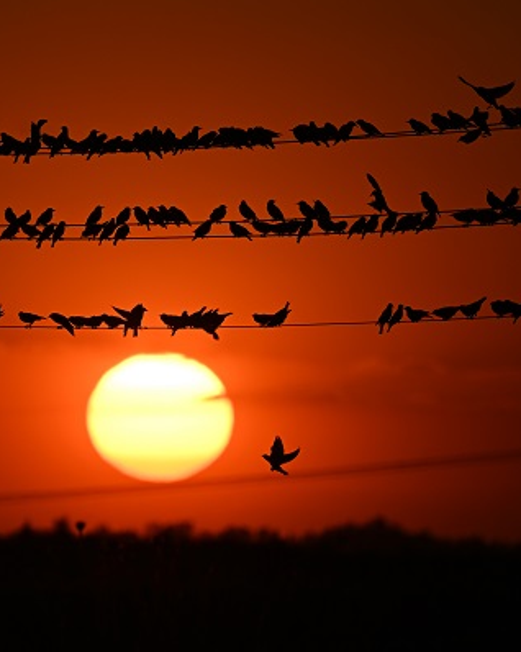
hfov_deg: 2.7
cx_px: 159
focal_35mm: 566
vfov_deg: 3.4
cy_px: 326
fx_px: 10918
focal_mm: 400
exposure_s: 1/2500
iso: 100
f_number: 5.6
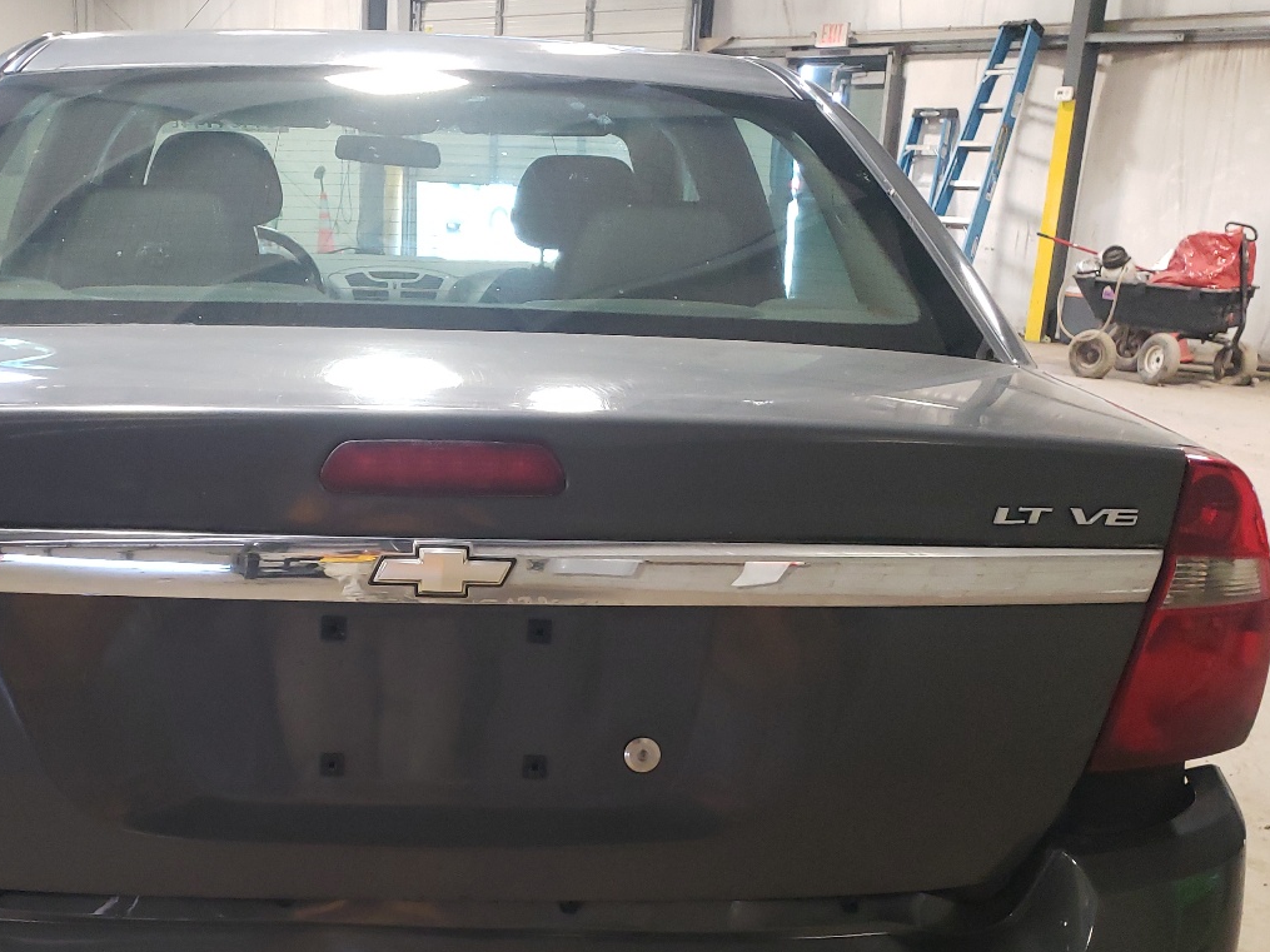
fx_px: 1504
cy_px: 669
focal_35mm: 41
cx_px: 424
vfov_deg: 34.6
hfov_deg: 45.1
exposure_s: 1/60.2
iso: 267
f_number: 1.5
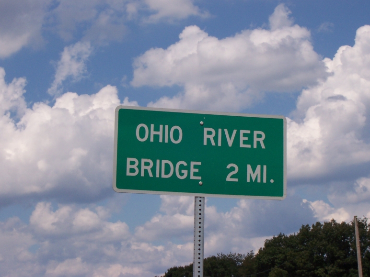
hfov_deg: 17.7
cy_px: 138
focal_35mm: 111
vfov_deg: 13.3
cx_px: 185
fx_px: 1186
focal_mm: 16.8
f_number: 9.5
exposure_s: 1/500
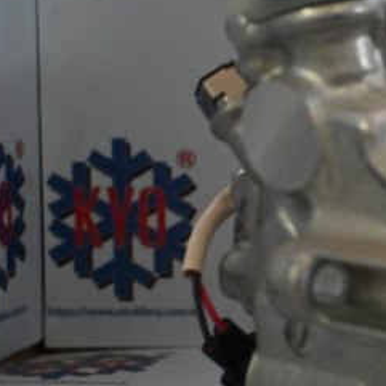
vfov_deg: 17.9
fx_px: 1229
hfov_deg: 16.7
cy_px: 198
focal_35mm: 97
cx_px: 522
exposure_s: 1/80
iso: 3200
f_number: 4.2
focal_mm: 23
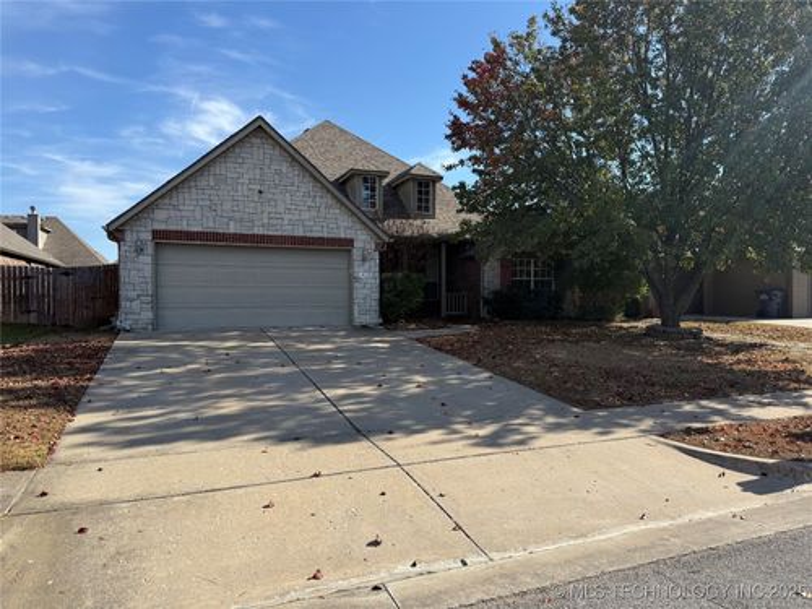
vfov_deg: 56.8
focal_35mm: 24
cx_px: 406
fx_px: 563
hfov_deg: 71.6
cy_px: 304
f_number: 1.78
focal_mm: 6.76
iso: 80
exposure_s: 1/3584
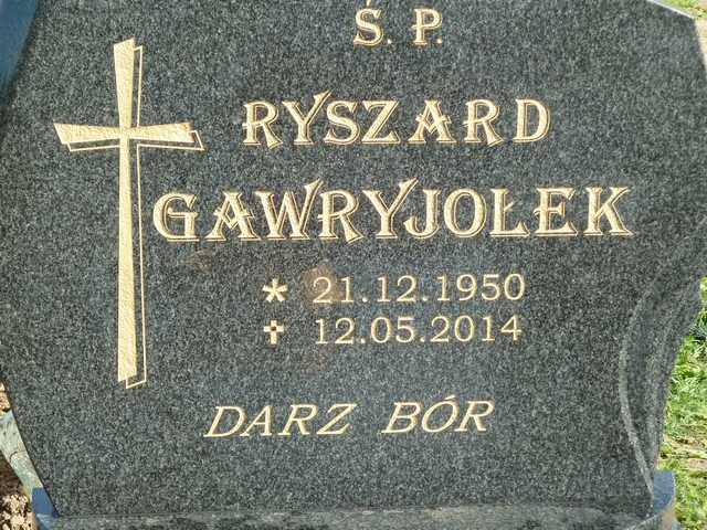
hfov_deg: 16.6
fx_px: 2430
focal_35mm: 119
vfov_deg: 12.5
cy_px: 265
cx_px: 354
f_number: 4.4
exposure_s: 1/125
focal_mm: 19.5
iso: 80
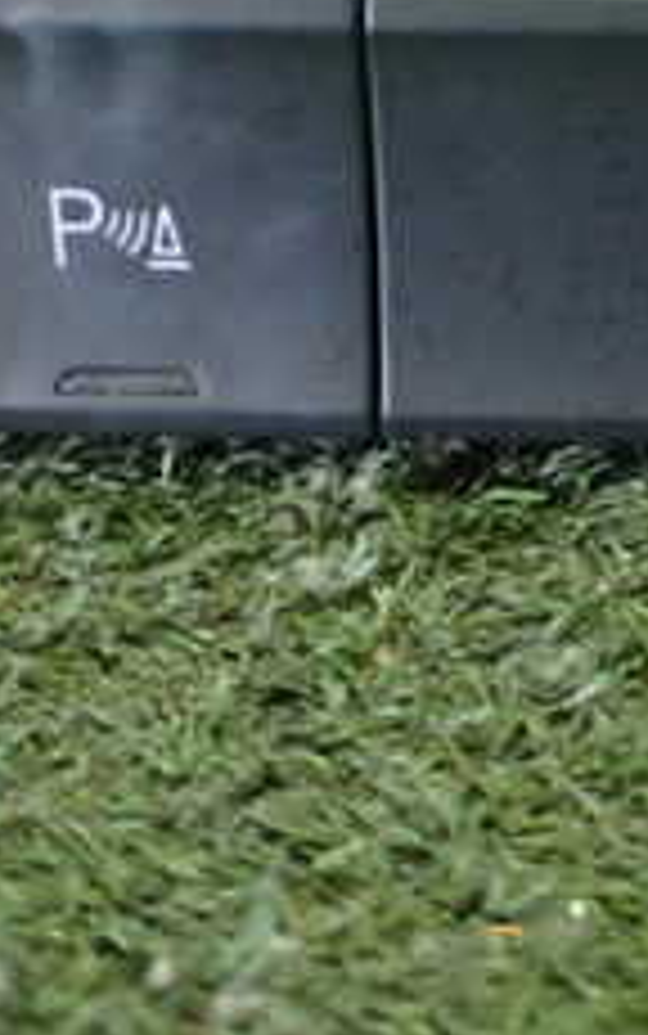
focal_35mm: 83
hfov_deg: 15.3
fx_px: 2342
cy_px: 148
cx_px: 720
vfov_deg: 24.4
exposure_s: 1/30
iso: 1000
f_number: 2.3
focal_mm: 5.4
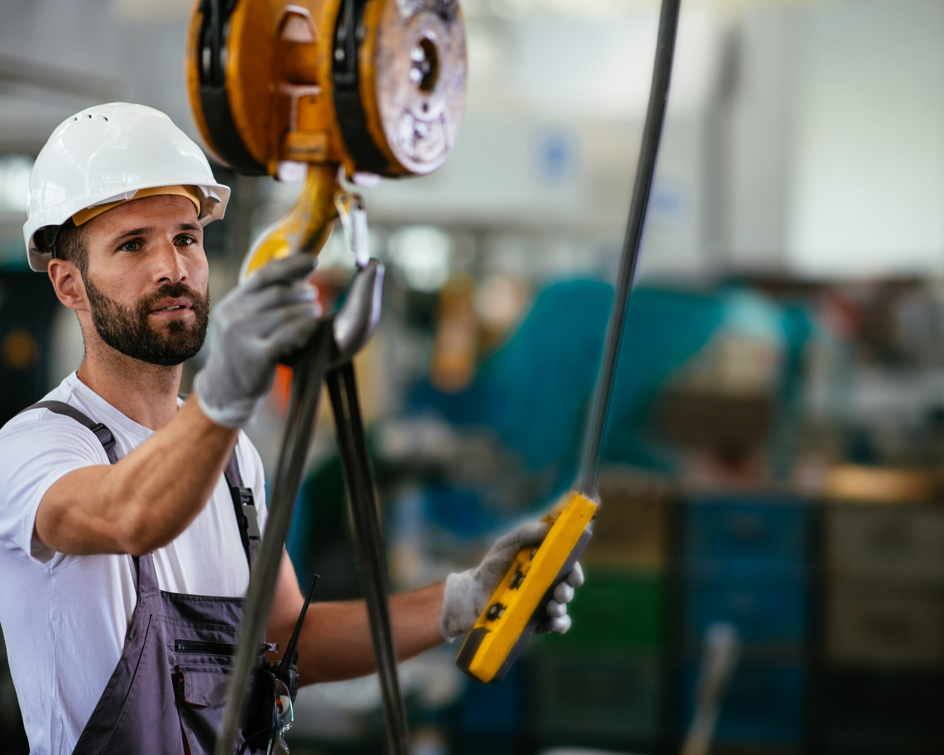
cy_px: 378
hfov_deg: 16.2
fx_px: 3325
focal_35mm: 119
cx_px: 442
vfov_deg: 13.0
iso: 100
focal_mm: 105
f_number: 2
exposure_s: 1/200
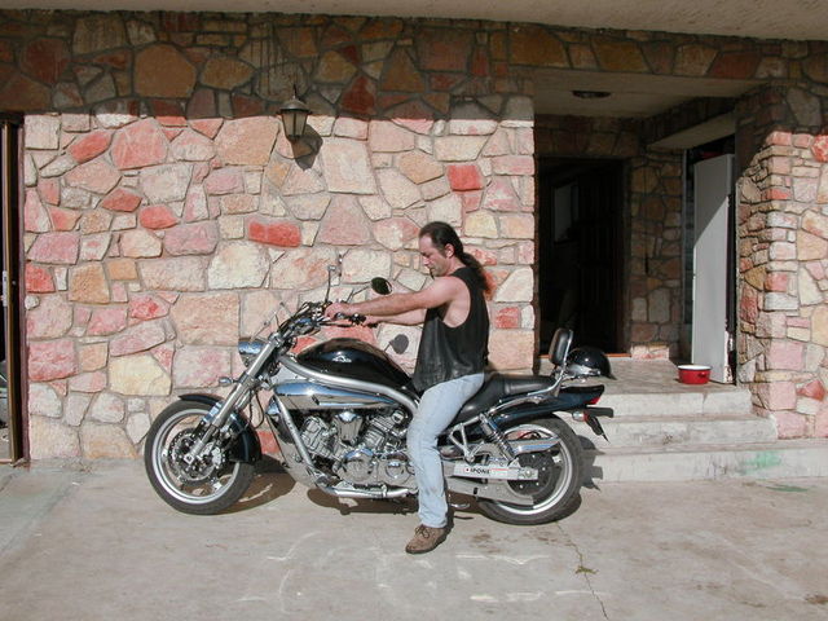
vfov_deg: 41.8
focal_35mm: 34
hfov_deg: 54.0
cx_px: 414
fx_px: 813
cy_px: 310
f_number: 8
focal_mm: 8.9
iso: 100
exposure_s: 1/440
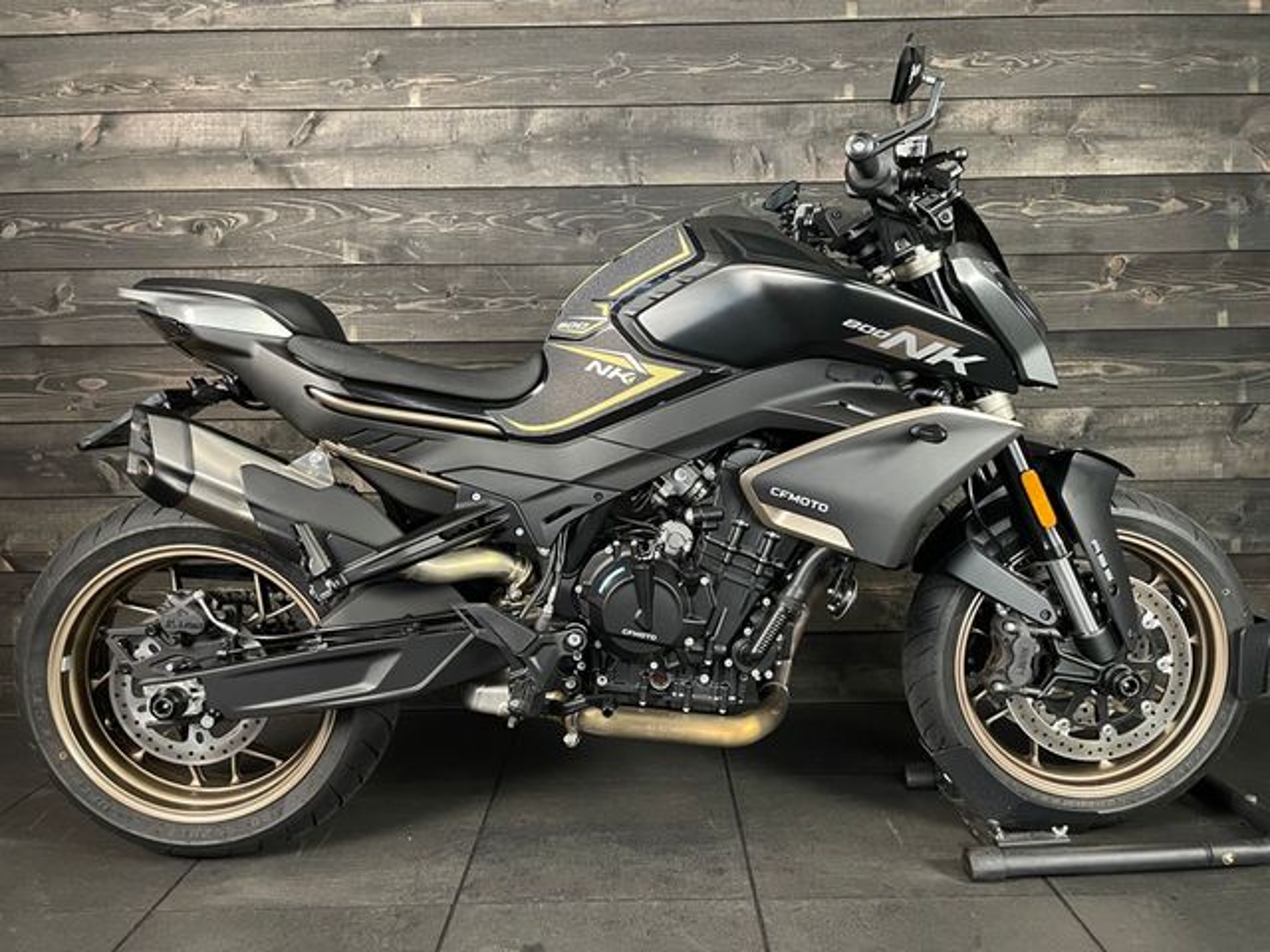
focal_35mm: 26
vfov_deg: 53.1
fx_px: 954
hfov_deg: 67.3
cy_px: 476
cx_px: 635
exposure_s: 1/25
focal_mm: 4.2
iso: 500
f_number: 1.6
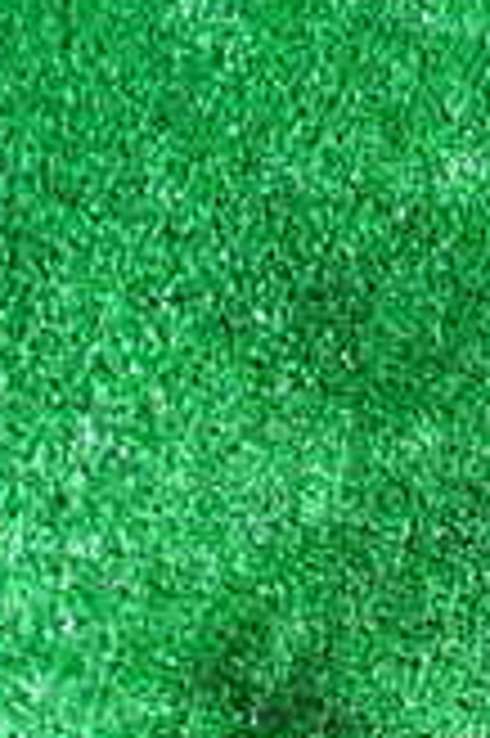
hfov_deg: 11.9
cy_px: 846
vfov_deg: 20.3
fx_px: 1944
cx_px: 1137
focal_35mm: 95
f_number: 2
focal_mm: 4.5
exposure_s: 1/60
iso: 500
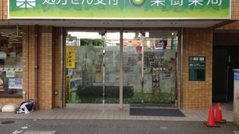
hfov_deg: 51.6
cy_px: 62
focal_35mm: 39
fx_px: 247
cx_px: 122
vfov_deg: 30.4
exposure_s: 1/236
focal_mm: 4.28
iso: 50
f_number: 2.4
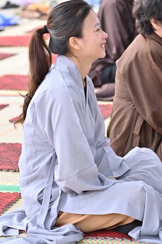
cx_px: 99
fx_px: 1238
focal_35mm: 183
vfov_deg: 11.2
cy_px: 67
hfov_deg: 7.5
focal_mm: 120
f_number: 4
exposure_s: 1/200
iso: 160
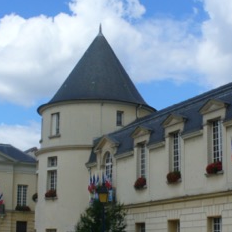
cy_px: 126
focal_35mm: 75
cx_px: 151
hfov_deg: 23.0
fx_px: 569
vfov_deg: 23.1
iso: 80
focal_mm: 6.1
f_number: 5.6
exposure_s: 1/400
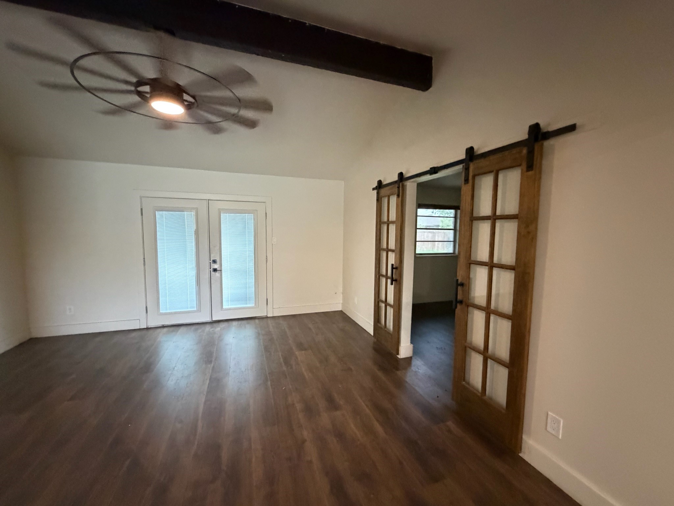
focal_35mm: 14
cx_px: 337
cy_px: 253
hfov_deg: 102.1
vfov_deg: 85.7
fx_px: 273
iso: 1250
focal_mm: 2.22
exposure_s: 1/60
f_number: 2.2
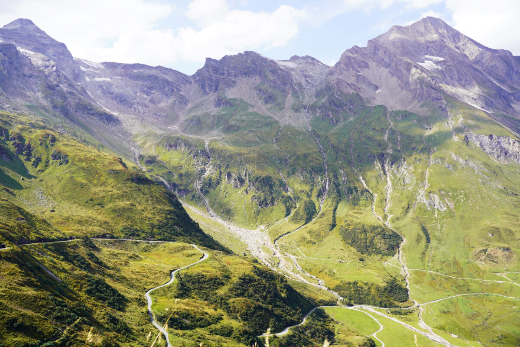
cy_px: 174
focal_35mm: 29
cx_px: 260
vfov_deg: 45.0
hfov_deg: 63.7
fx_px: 419
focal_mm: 29
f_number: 5
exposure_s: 1/320
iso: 100
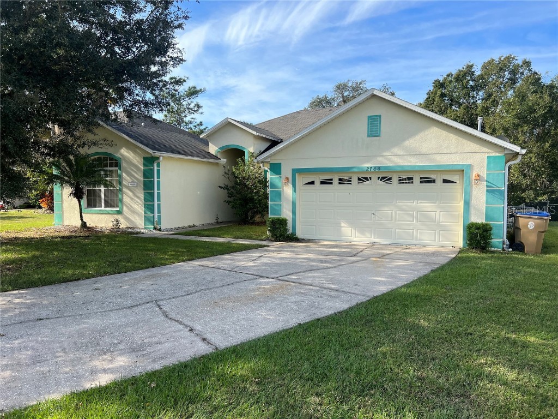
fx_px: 419
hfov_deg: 67.3
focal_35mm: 26
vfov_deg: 53.1
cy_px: 210
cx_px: 279
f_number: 1.5
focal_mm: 5.7
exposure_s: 1/2404
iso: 50
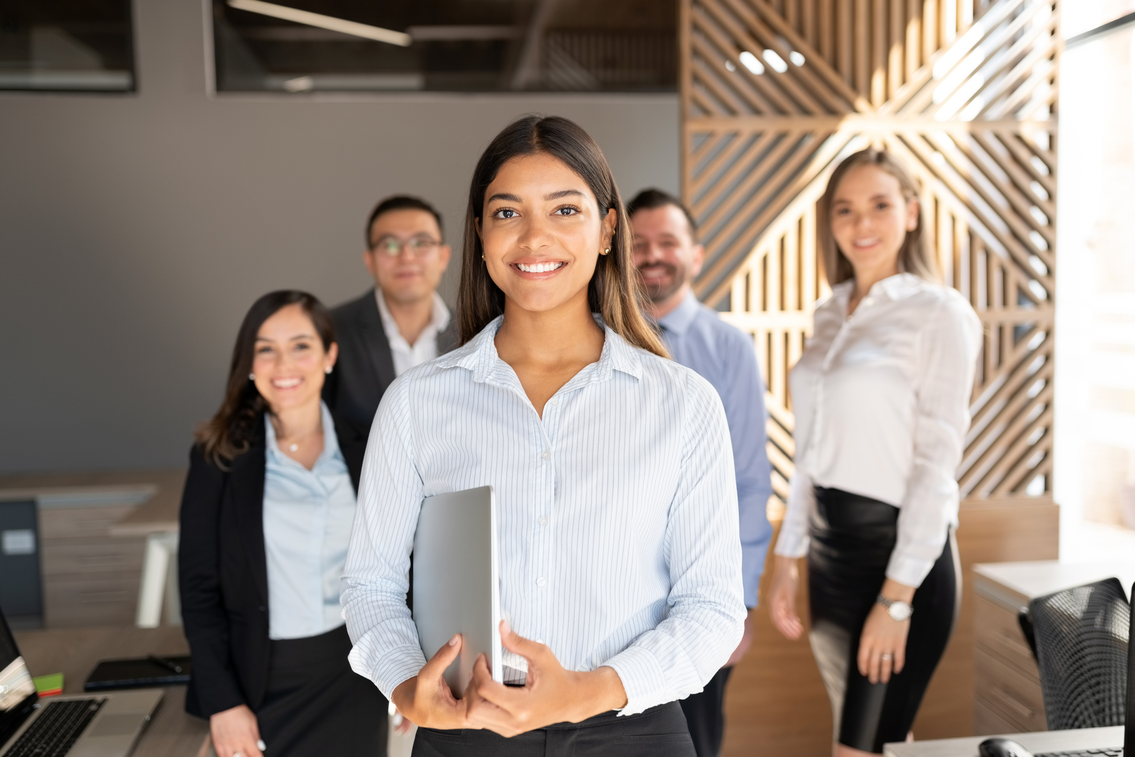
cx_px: 568
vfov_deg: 37.9
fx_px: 1104
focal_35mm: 35
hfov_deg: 54.4
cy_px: 378
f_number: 1.8
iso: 160
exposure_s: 1/160
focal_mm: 35
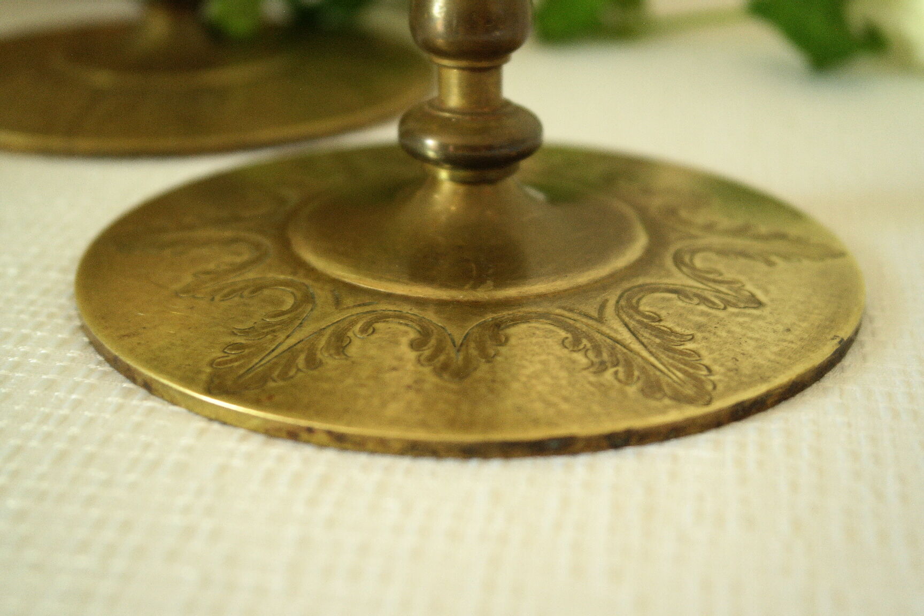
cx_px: 462
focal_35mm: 58
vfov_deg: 23.4
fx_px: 1489
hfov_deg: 34.5
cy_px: 308
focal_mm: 38
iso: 800
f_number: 5.6
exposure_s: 1/40
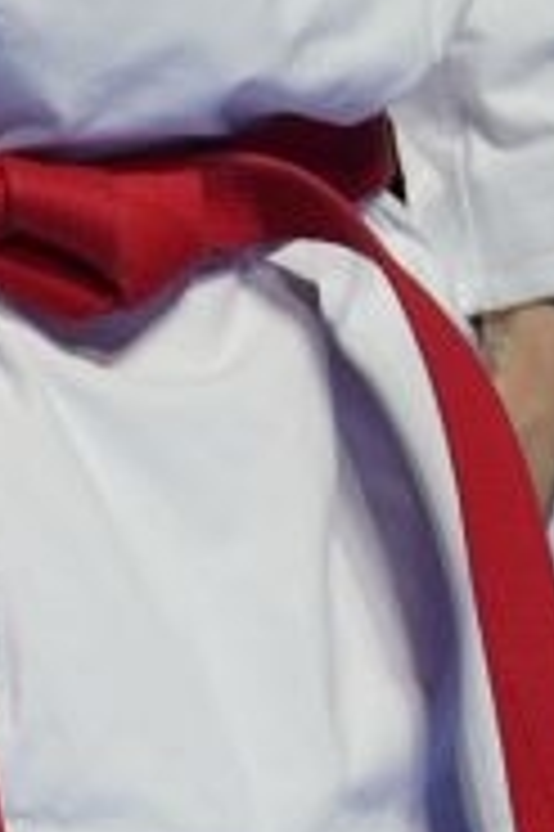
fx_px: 23079
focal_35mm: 998
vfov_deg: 2.1
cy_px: 351
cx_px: 113
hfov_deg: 1.4
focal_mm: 154
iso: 400
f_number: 2.8
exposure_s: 1/500
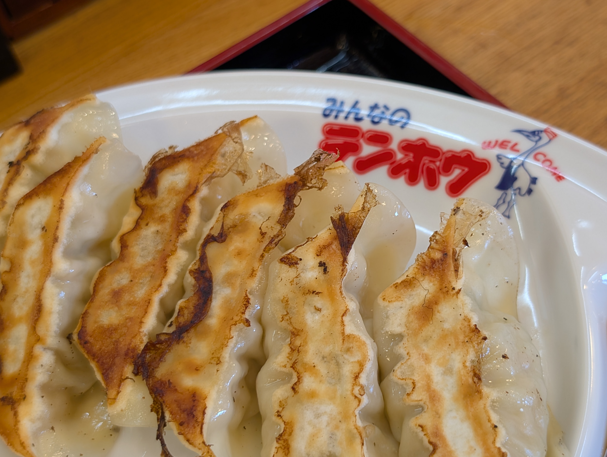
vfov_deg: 29.7
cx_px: 304
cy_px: 228
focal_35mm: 49
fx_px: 860
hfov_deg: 38.9
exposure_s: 1/40
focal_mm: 6.9
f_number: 1.68
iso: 32
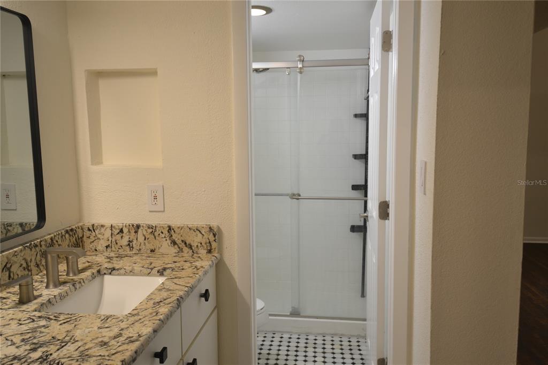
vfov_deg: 47.9
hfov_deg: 67.4
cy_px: 182
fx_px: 411
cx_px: 274
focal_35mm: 27
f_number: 4.5
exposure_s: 1/30
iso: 400
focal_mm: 18
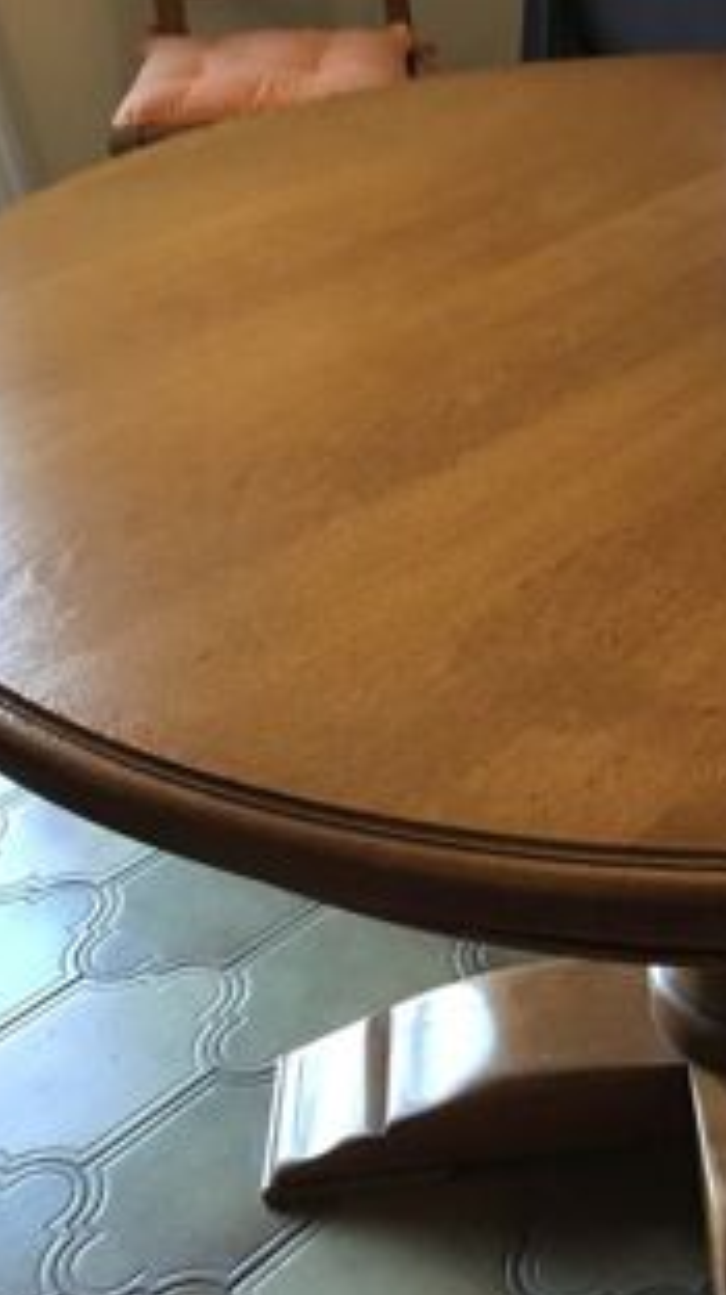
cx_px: 755
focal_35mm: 52
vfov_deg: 39.9
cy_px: 672
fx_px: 1783
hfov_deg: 22.0
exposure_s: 1/30
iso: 125
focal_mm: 3.3
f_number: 2.4
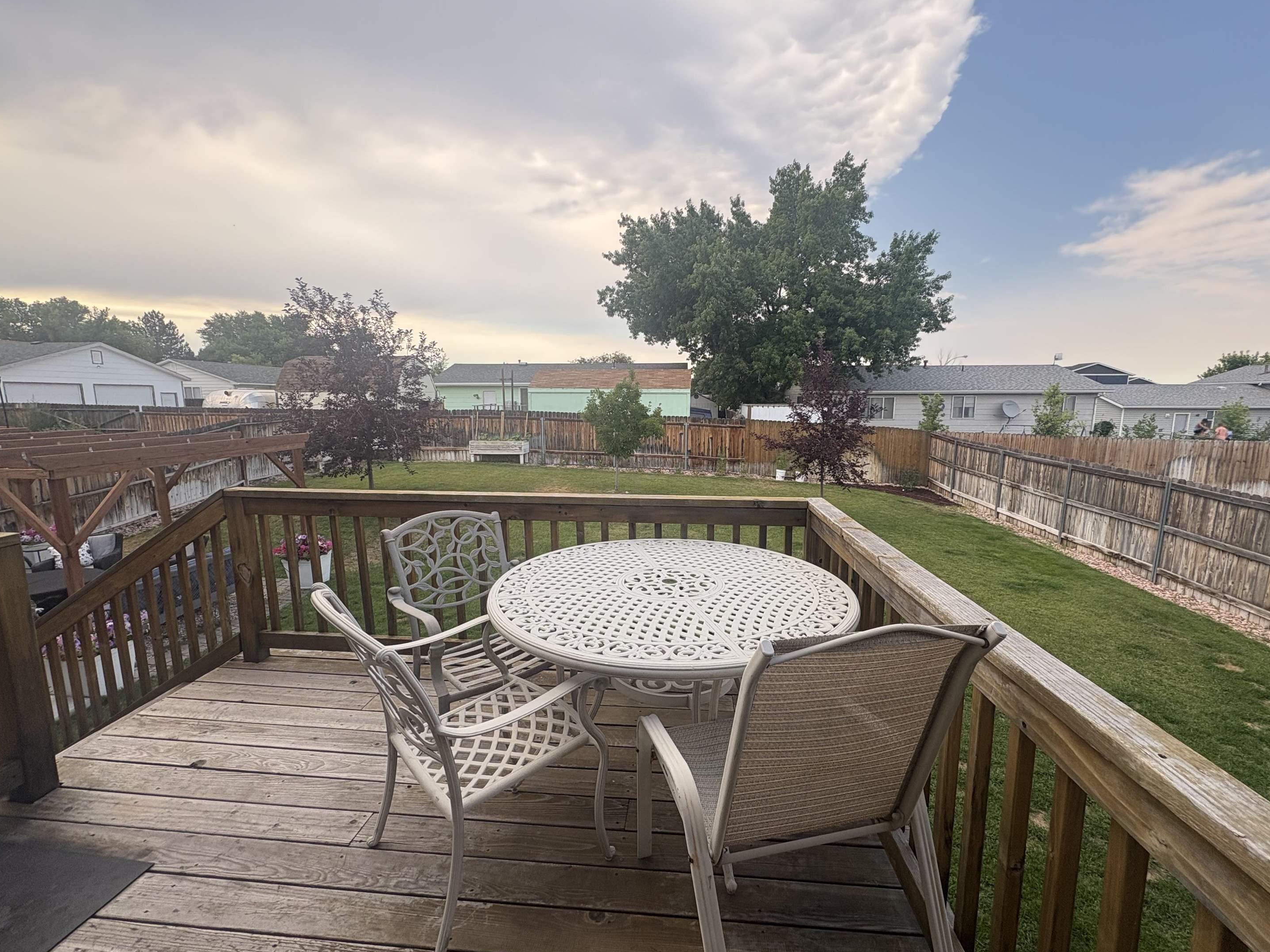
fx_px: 550
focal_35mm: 15
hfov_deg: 98.2
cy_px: 481
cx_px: 641
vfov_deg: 81.7
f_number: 2.2
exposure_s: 1/390
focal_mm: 2.22
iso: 50
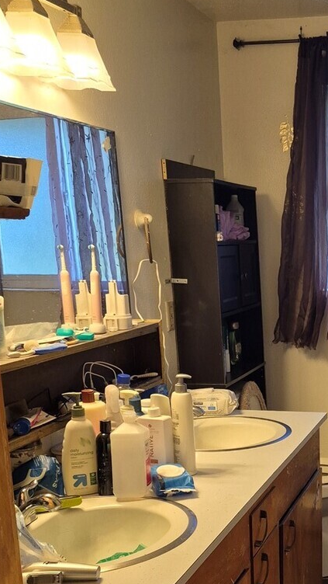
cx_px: 357
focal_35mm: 48
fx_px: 742
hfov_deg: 23.4
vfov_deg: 42.1
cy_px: 405
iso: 250
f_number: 1.8
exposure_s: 1/120
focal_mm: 5.4
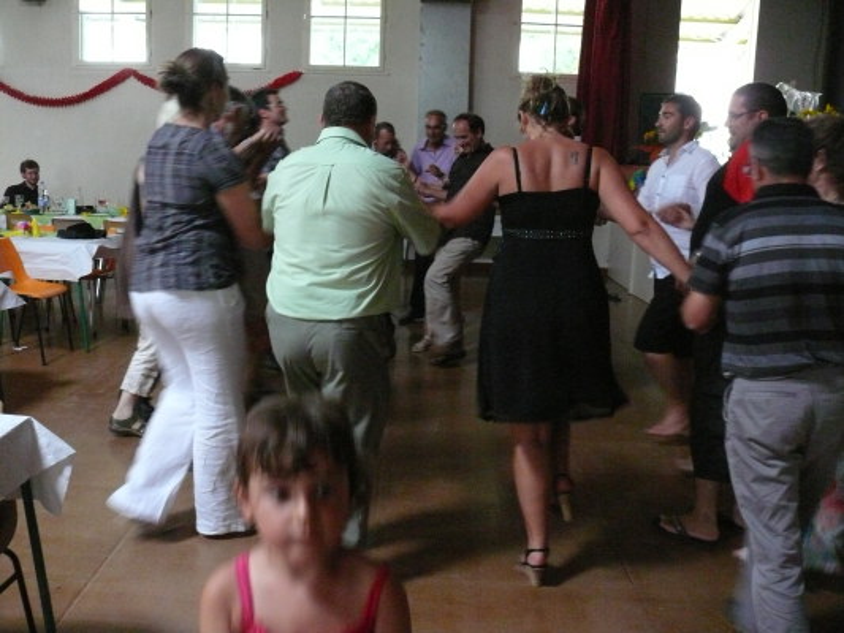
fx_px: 854
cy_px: 316
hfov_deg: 52.6
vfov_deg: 40.7
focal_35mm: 35
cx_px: 422
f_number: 2.8
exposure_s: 1/25
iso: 800
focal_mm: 7.4
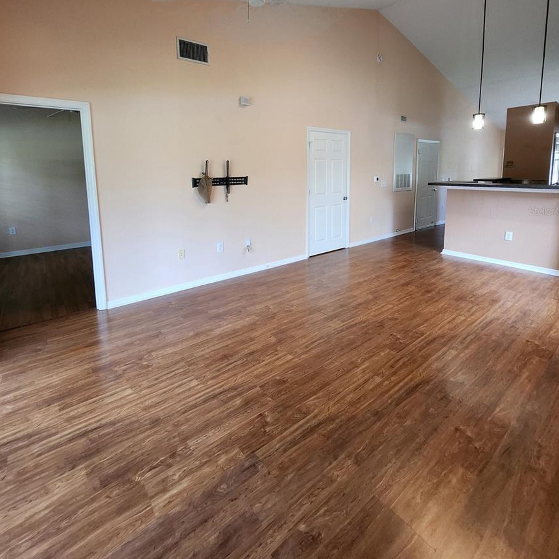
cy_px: 211
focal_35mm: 16
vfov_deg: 85.8
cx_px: 283
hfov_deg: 87.4
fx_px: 292
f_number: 2.2
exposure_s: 1/60
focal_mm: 1.74
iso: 250
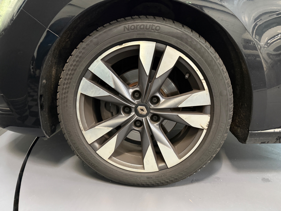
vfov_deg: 56.8
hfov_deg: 71.6
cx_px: 140
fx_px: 195
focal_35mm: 24
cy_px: 106
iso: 800
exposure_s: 1/33
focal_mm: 6.76
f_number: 1.78
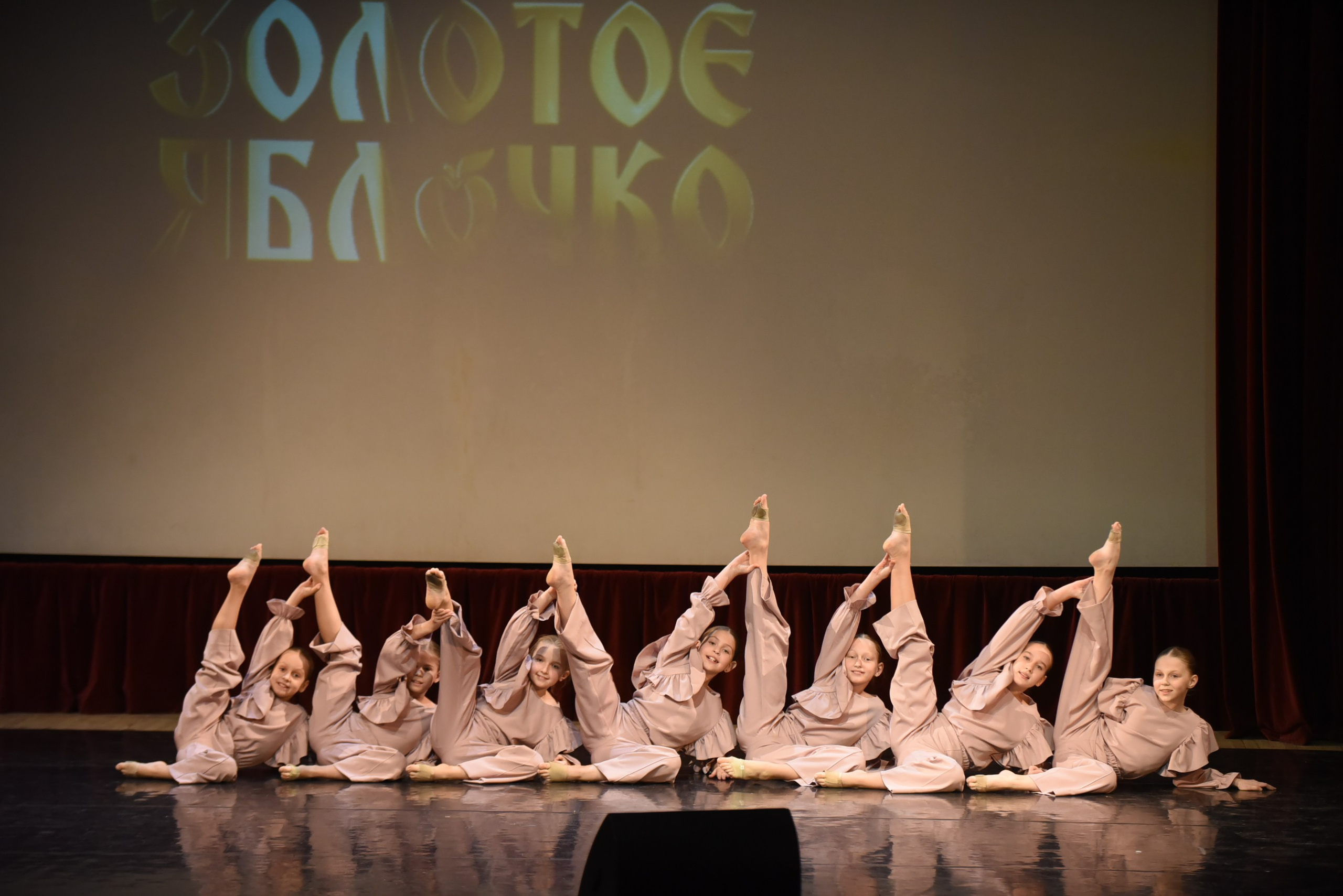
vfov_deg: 10.2
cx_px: 672
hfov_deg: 15.2
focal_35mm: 135
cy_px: 448
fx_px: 5038
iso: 2500
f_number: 2.8
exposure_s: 1/400
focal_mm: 135
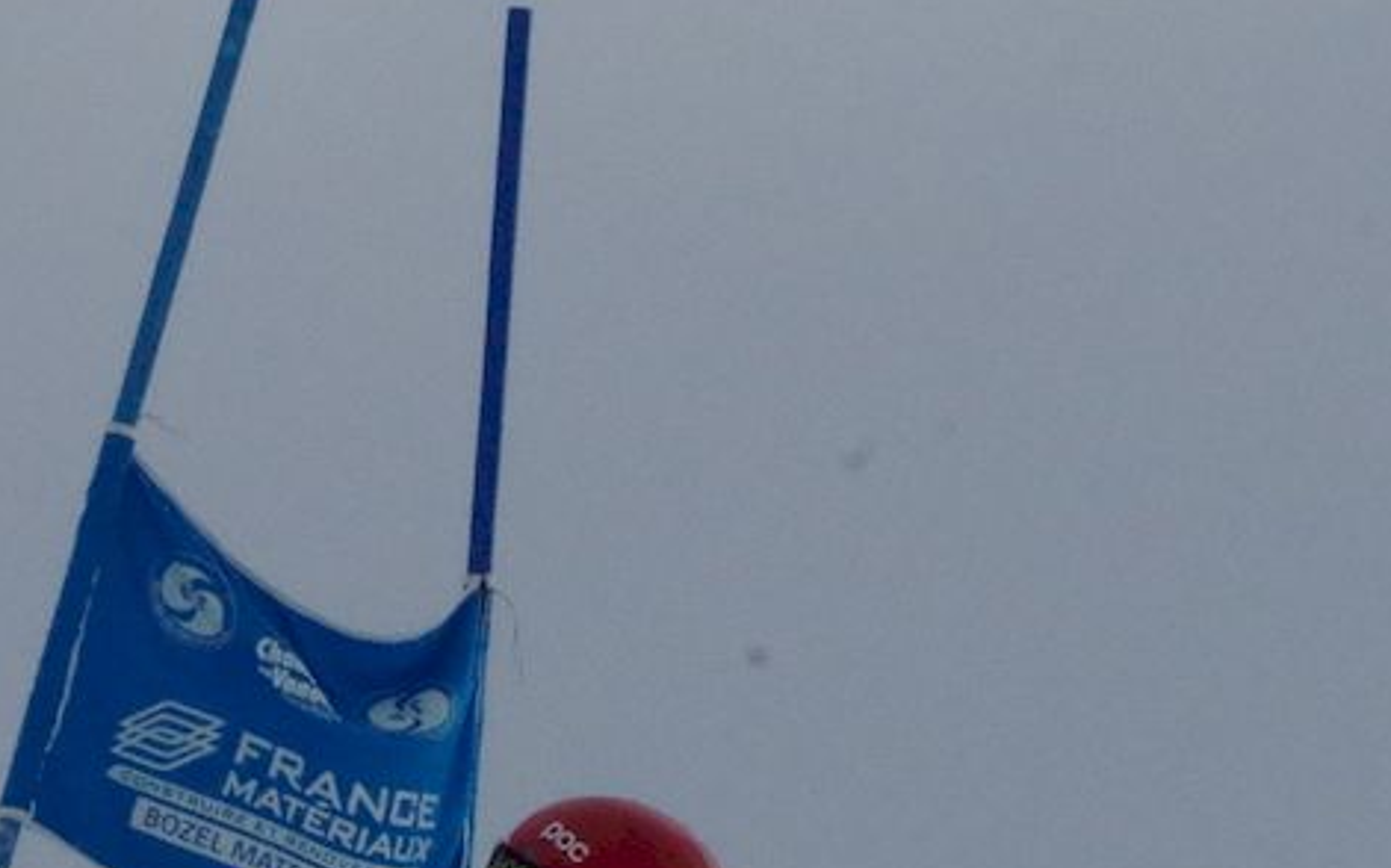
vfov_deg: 1.1
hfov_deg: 1.8
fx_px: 44224
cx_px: 478
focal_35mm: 1167
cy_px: 1255
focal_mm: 200
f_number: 22
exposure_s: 1/1250
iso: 1600
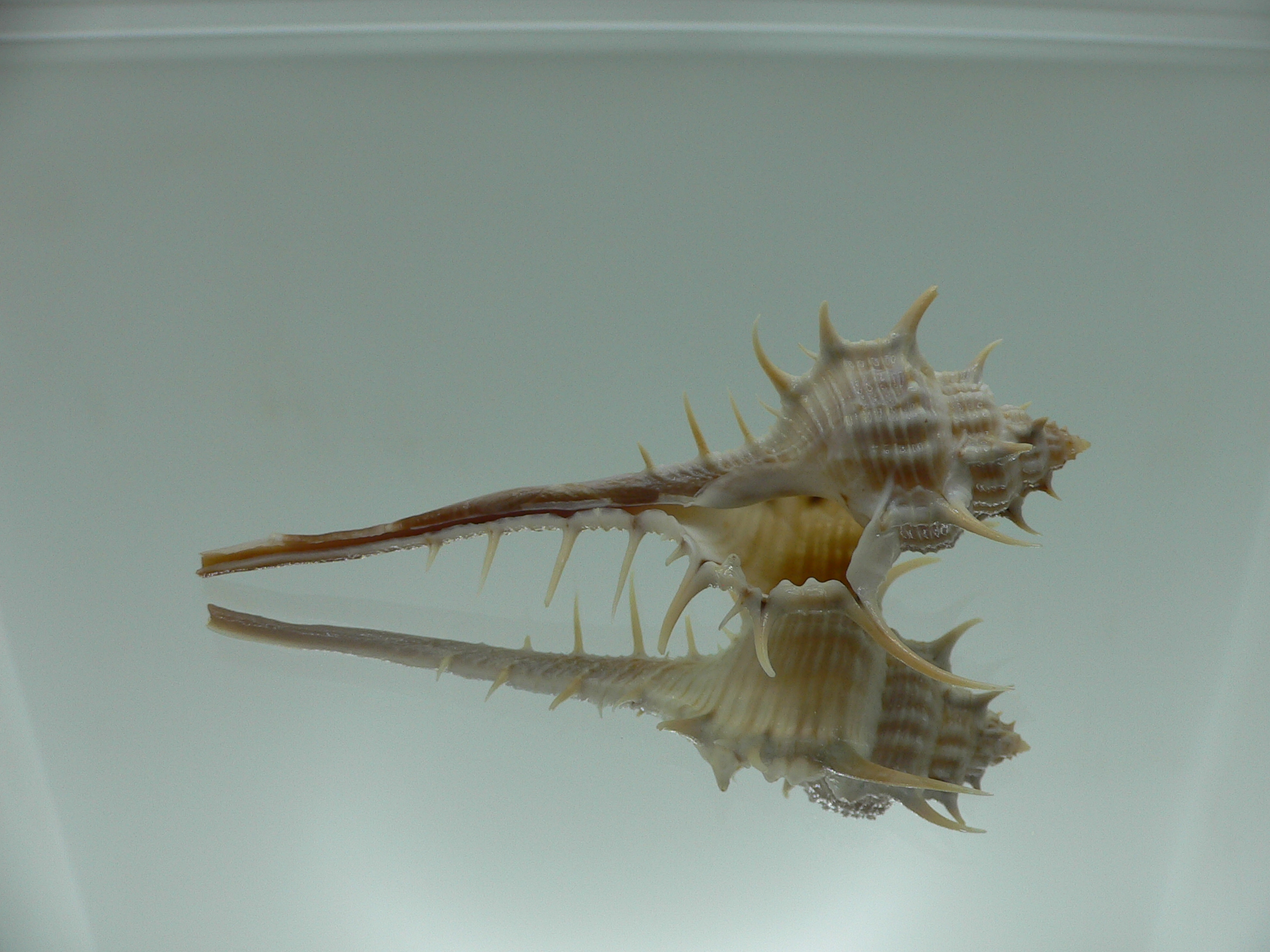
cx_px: 650
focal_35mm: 36
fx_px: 1321
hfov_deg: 51.3
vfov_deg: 39.7
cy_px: 489
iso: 80
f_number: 3.3
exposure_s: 1/100
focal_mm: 4.6
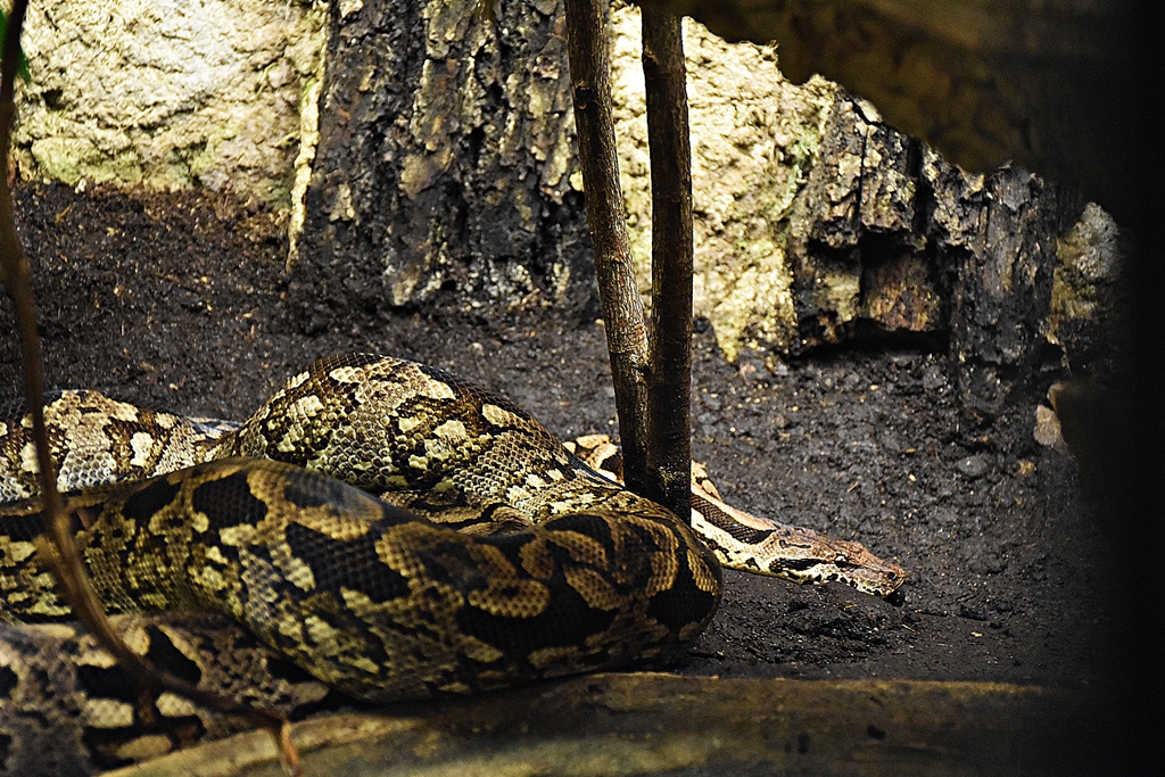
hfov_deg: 18.2
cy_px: 388
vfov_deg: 12.2
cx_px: 582
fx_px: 3641
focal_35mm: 112
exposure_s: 1/60
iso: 5000
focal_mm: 75
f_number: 5
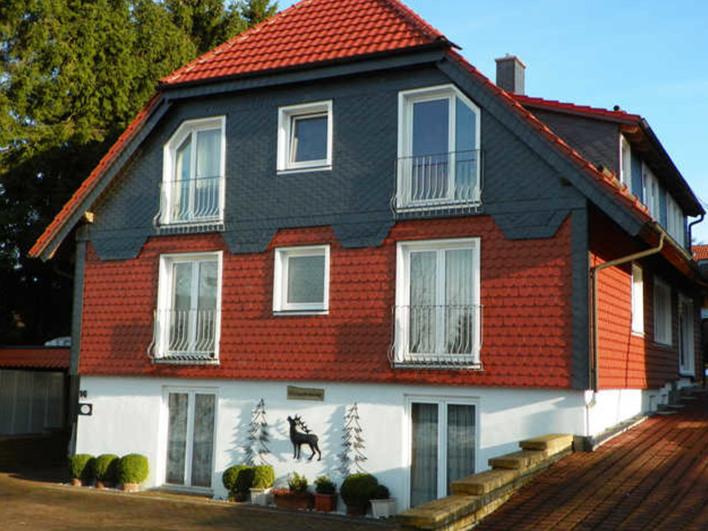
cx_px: 350
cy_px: 269
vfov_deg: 32.9
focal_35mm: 44
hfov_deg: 42.9
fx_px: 900
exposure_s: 1/250
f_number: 3.2
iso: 64
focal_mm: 7.6
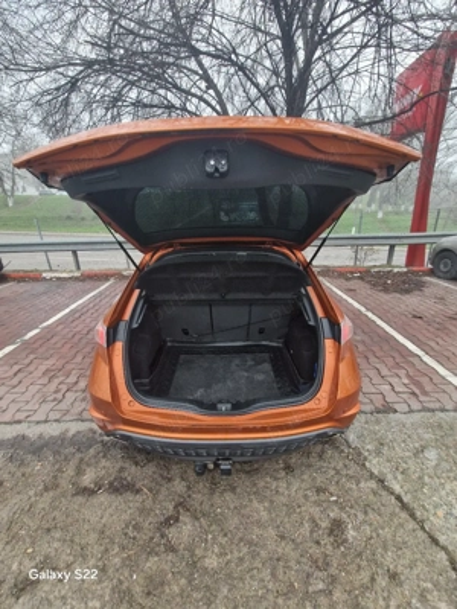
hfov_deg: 89.9
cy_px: 304
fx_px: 229
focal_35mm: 13
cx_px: 228
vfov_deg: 106.2
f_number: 2.2
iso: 100
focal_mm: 2.2
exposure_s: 1/50
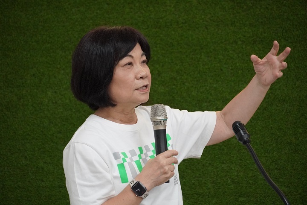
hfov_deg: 11.9
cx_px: 154
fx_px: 1471
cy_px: 102
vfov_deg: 8.0
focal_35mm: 172
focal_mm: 115
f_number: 5.6
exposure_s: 1/200
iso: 3200
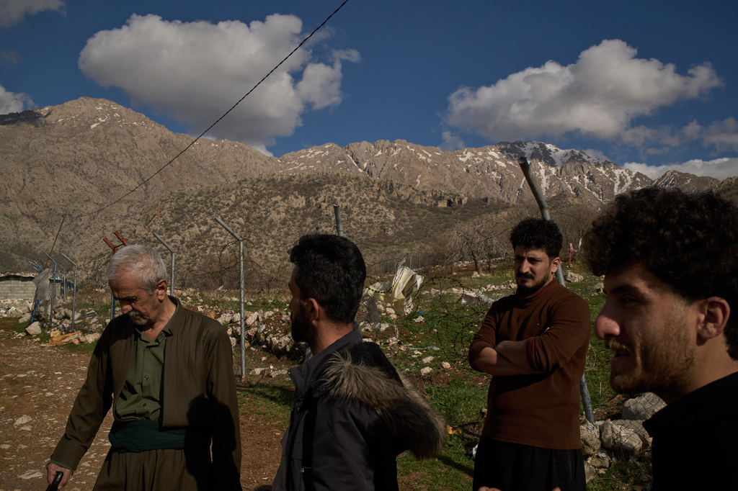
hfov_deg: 54.4
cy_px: 246
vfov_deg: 37.8
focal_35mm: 35
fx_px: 717
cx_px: 369
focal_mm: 35
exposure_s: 1/1600
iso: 500
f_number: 11
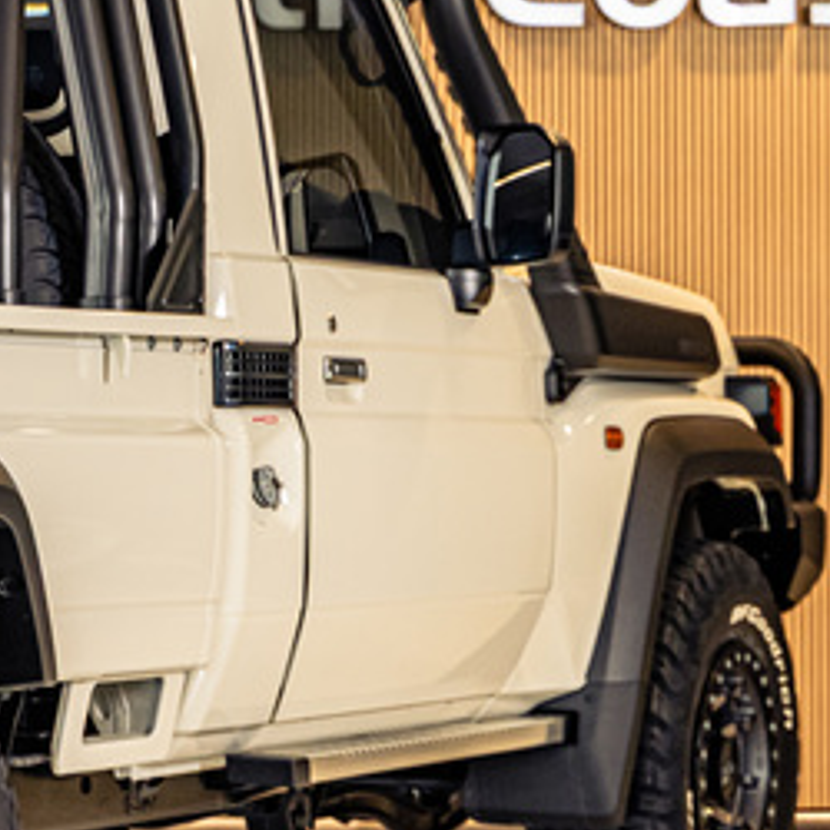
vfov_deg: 10.0
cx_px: -334
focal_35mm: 174
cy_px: 422
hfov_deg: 9.8
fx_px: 4720
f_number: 4.5
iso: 500
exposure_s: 1/125
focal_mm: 50
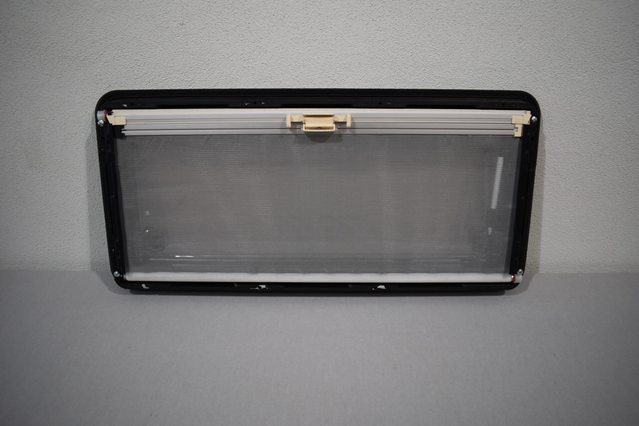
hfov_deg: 67.4
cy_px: 213
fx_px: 479
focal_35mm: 27
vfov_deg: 47.9
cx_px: 320
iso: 400
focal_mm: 18
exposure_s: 1/250
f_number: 3.5
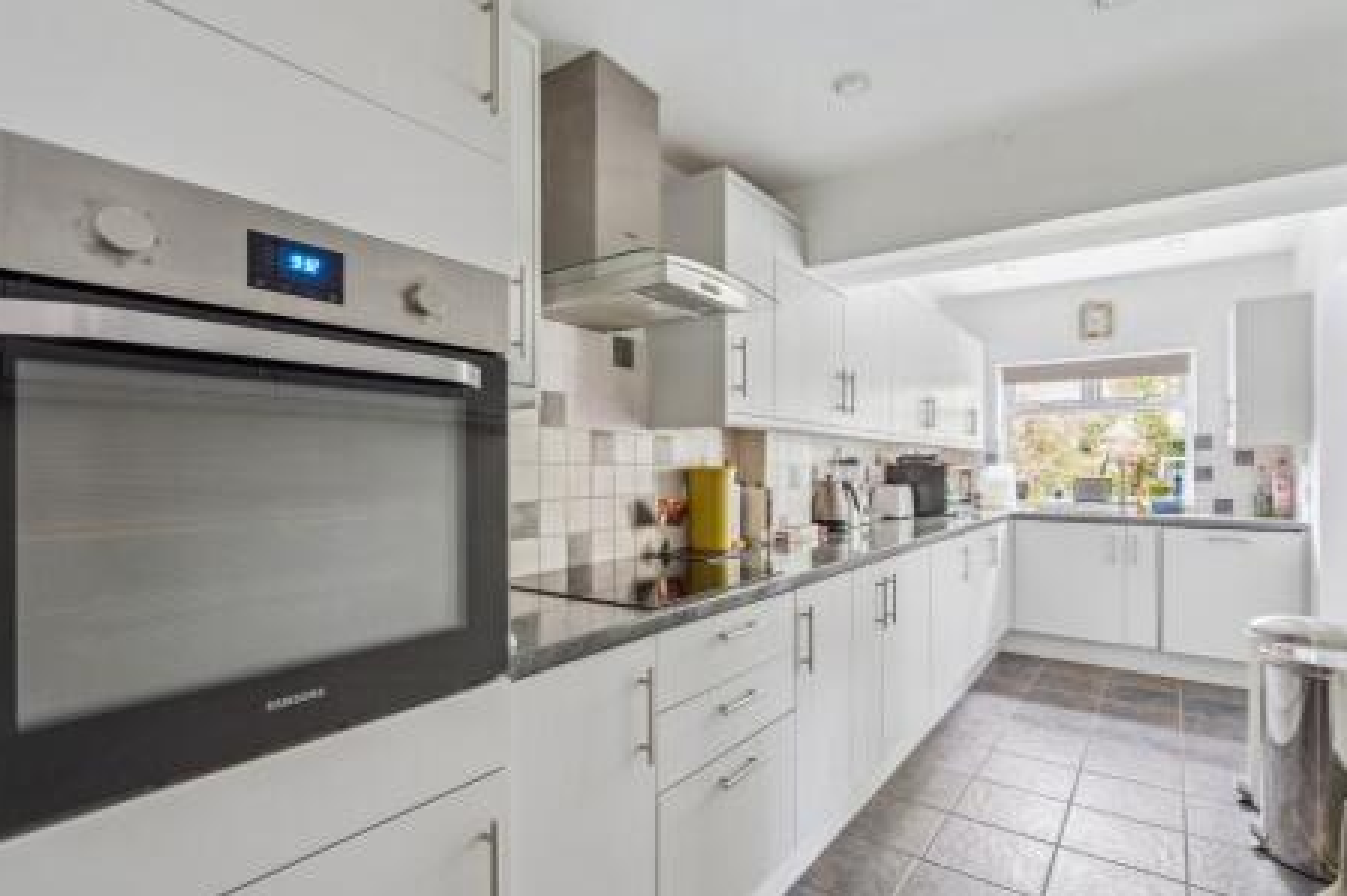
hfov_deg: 93.3
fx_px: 636
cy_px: 468
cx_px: 698
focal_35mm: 17
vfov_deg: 70.3
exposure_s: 3.2
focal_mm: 16
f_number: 5.6
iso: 320
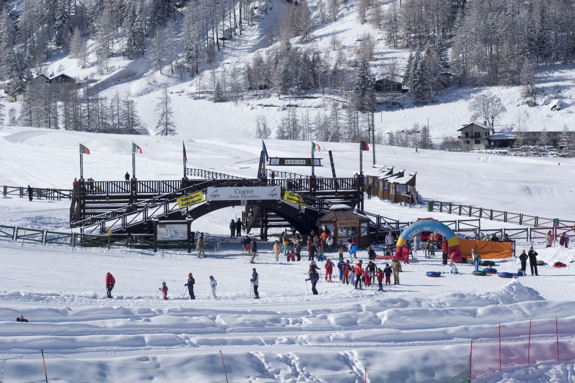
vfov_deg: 13.0
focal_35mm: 105
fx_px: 1676
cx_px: 288
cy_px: 192
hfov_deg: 19.5
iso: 200
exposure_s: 1/200
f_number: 16
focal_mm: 70
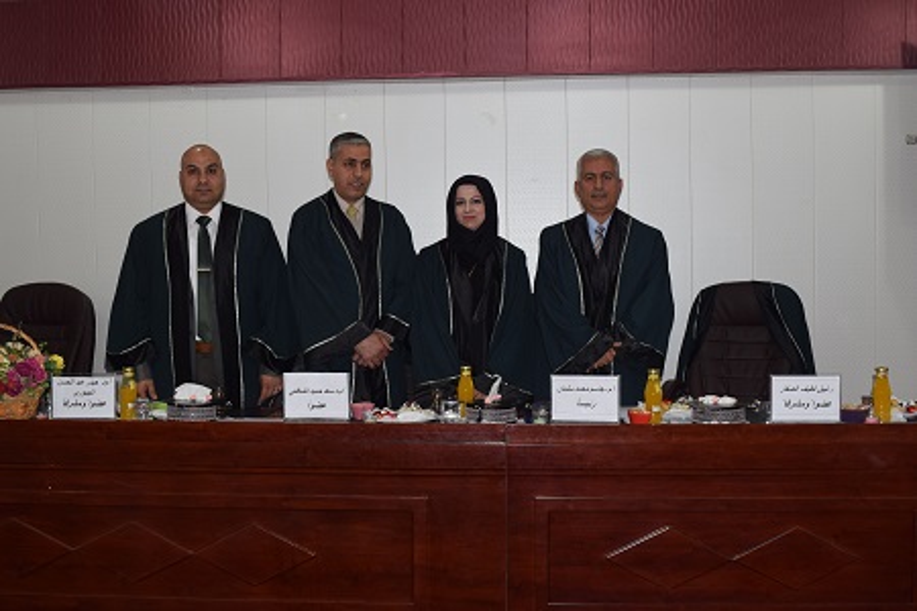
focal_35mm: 40
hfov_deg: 47.9
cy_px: 306
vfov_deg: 33.0
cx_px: 458
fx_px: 1032
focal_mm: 27
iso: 400
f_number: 8
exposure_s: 1/60
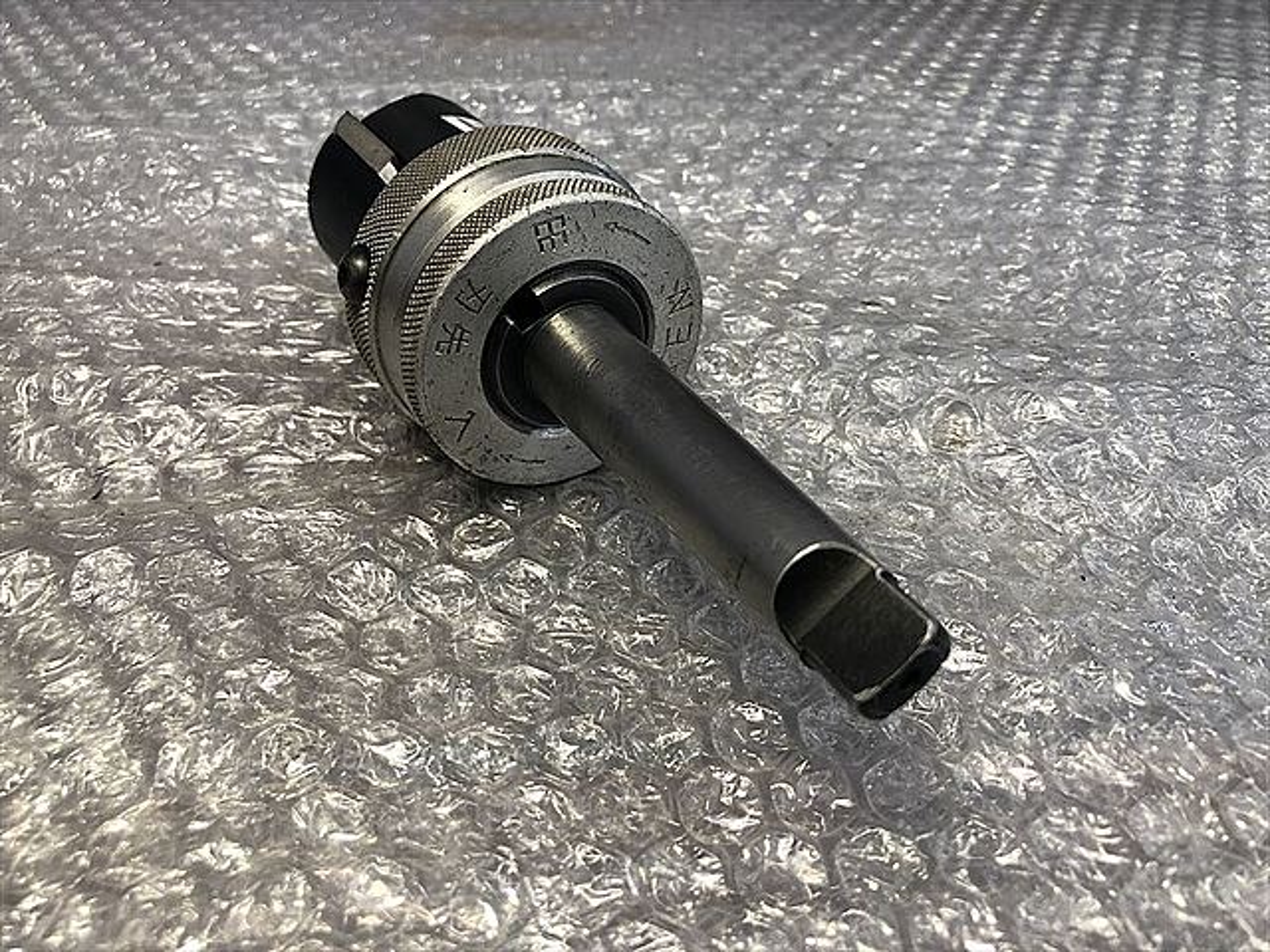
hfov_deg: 63.4
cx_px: 635
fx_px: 1027
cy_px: 476
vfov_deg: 49.7
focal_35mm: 28
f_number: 1.8
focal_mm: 3.99
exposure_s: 1/50
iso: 32
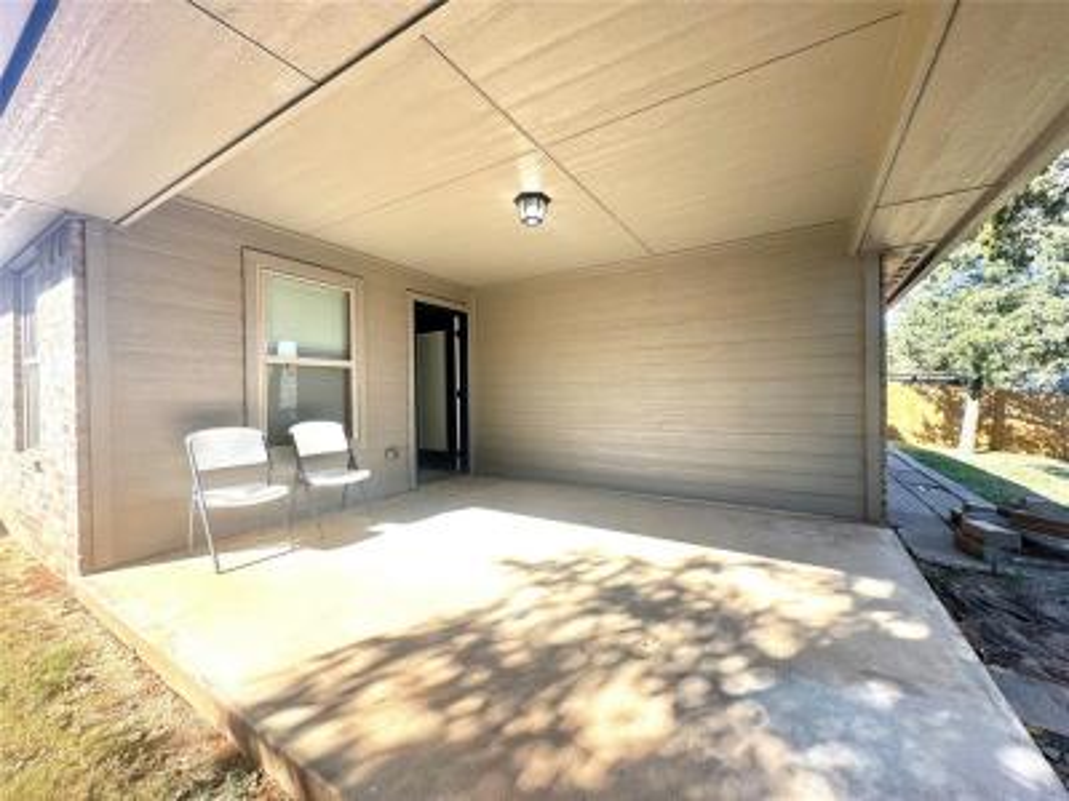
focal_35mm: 14
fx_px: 432
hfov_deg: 102.1
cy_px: 400
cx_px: 534
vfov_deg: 85.7
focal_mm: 2.22
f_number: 2.2
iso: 40
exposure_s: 1/243
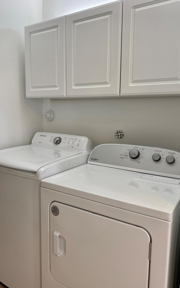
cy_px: 142
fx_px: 220
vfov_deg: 66.5
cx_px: 83
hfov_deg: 44.5
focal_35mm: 28
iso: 64
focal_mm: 4.25
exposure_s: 1/60
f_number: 1.8
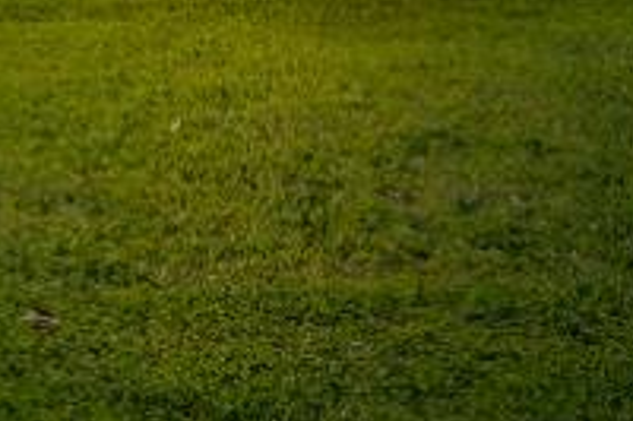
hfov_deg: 13.5
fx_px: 2372
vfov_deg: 10.0
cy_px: -44
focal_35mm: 135
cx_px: -544
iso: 250
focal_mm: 18
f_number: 9
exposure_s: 1/160
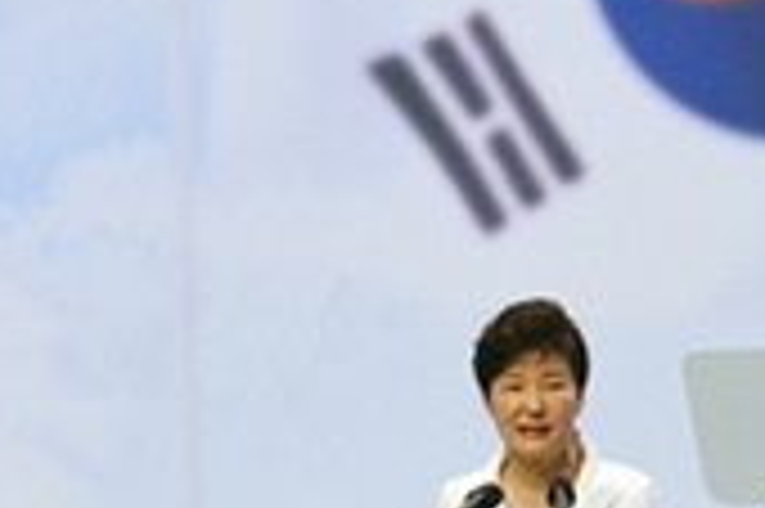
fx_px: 18682
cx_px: 508
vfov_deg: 1.6
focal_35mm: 880
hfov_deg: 2.3
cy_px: 641
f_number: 5.6
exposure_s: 1/160
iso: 800
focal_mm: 200
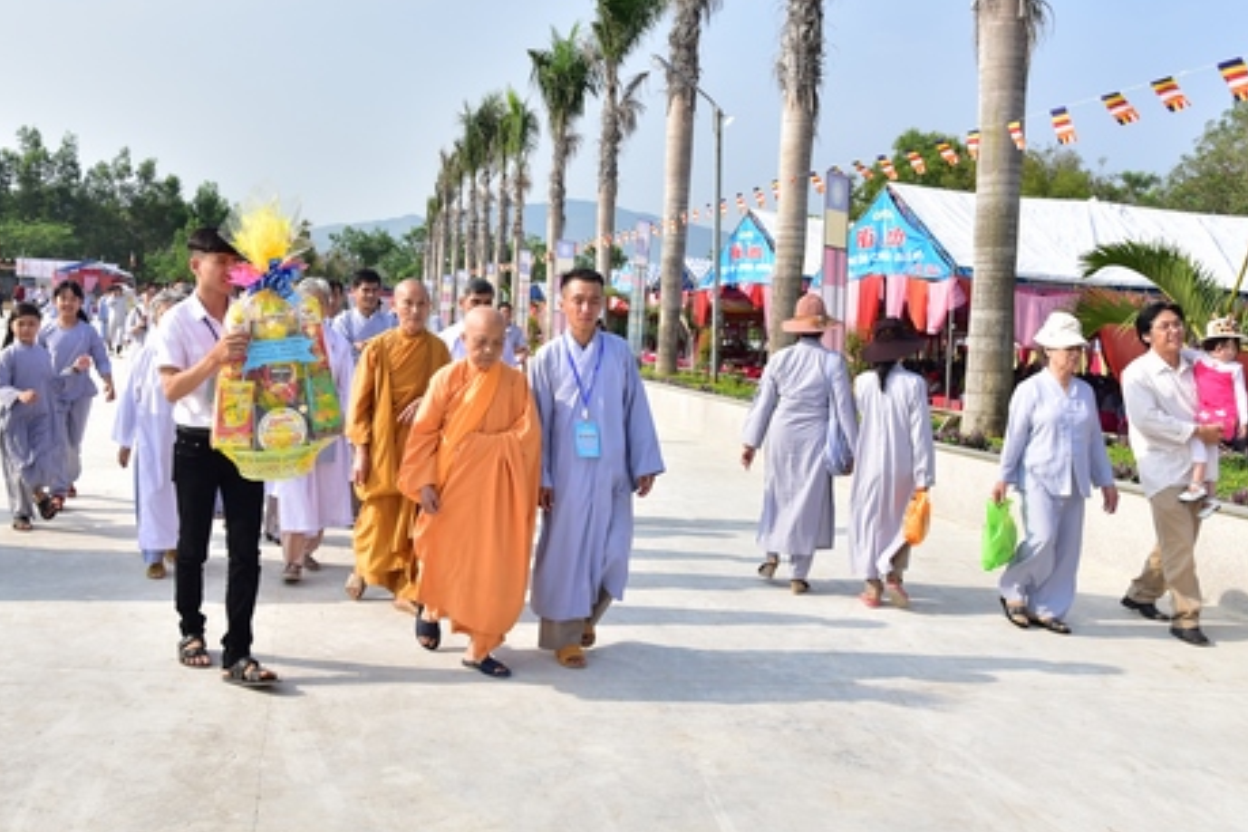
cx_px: 549
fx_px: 1179
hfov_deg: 55.6
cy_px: 364
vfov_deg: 38.8
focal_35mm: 34
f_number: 6.3
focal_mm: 24
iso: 200
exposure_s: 1/500
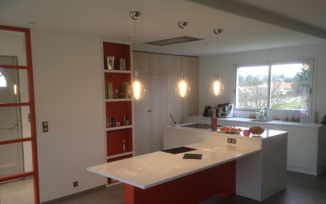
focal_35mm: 36
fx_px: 320
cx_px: 162
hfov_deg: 54.0
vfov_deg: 35.2
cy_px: 121
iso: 64
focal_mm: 4.12
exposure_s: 1/20
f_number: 2.4
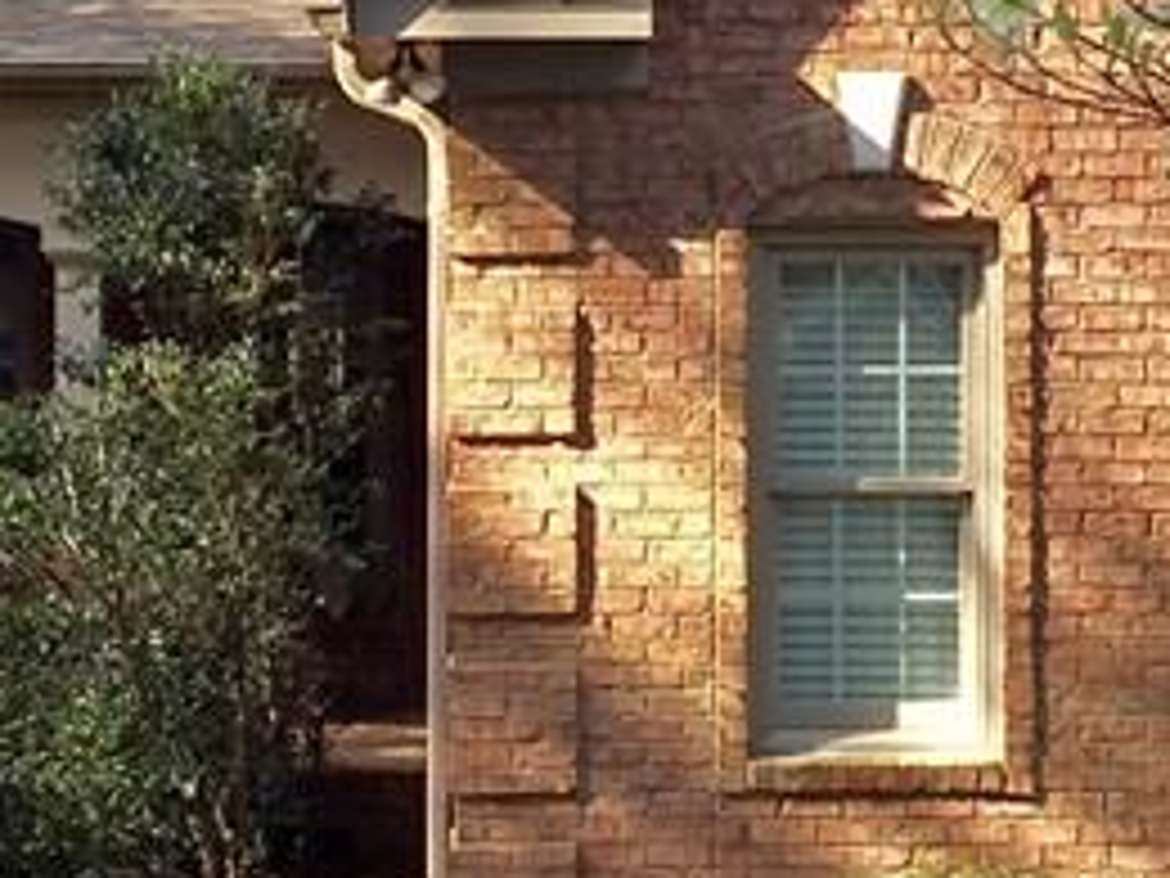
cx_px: 468
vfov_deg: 12.9
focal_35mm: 114
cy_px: 180
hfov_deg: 17.3
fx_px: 3853
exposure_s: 1/534
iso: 32
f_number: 2.2
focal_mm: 4.15
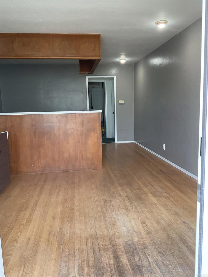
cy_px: 138
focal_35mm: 29
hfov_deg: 48.2
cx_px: 104
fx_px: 232
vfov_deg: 61.7
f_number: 1.8
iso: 64
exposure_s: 1/50
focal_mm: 3
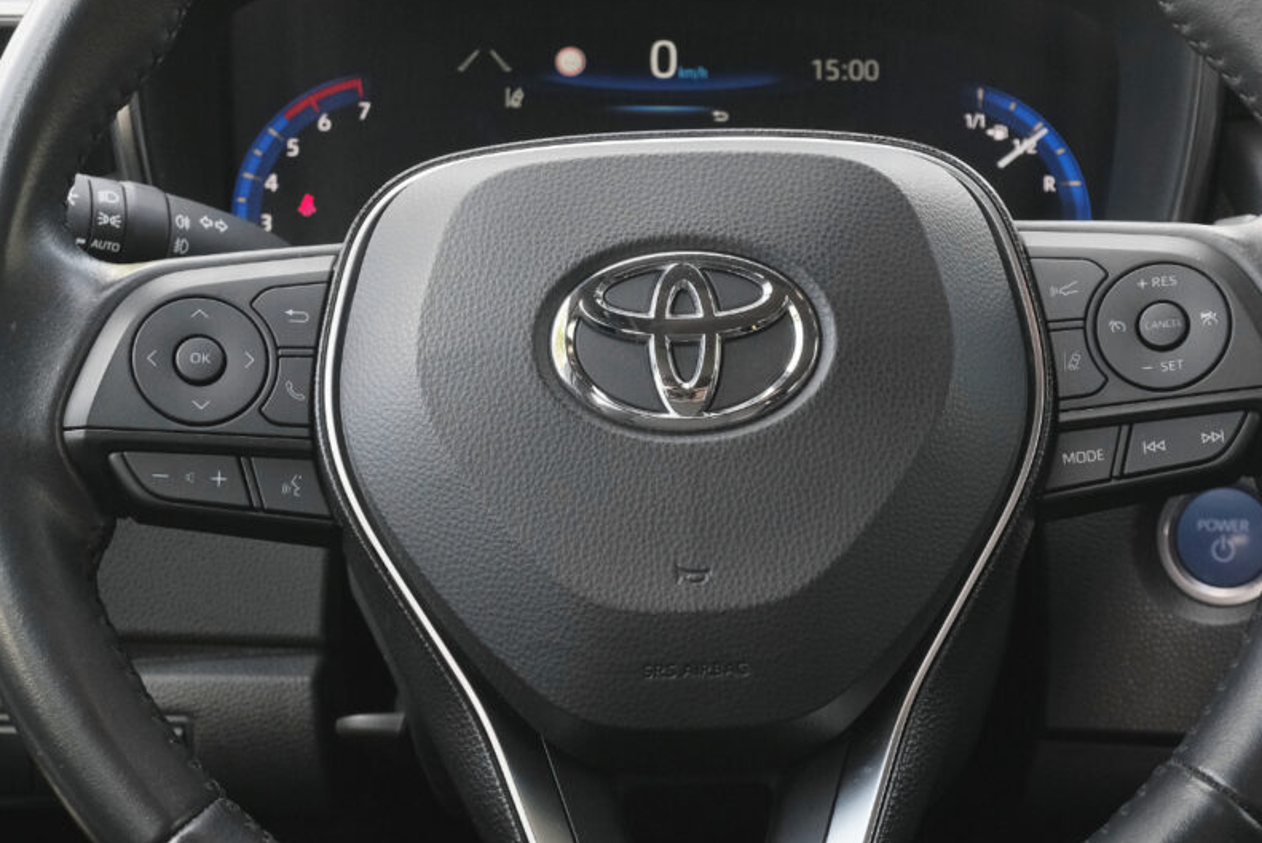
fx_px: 3086
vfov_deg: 15.5
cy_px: 342
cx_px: 688
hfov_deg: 23.1
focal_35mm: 88
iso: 2000
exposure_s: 1/100
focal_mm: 45
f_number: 9
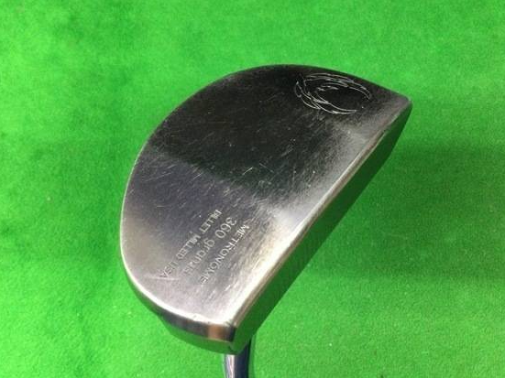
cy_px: 189
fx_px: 525
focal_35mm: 36
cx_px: 274
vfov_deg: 39.6
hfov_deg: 51.3
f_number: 2.4
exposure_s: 1/24
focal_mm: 3.3
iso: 200
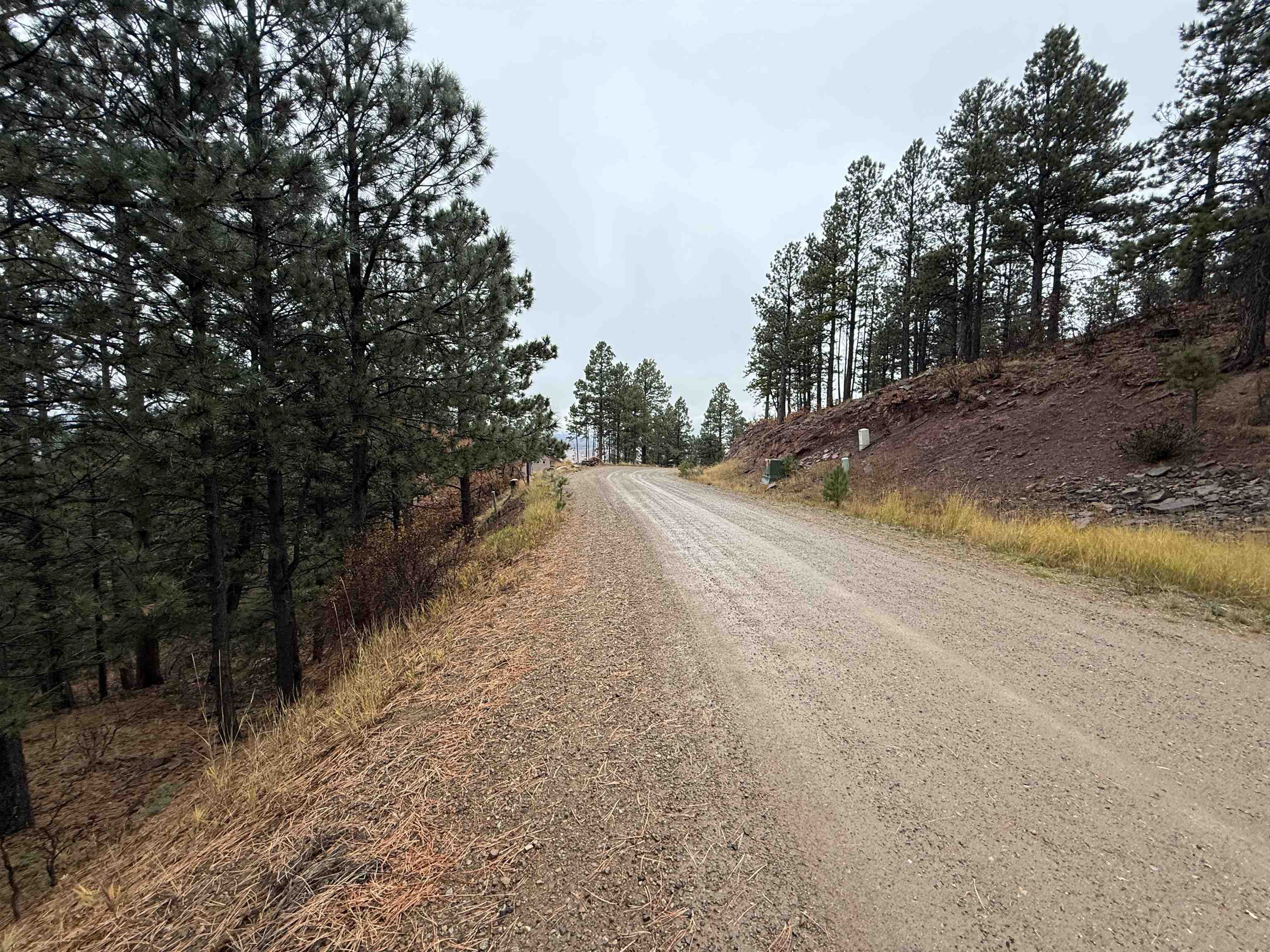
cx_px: 635
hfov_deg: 102.1
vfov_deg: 85.7
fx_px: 514
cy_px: 476
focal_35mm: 14
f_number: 2.2
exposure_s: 1/99
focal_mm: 2.22
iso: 100
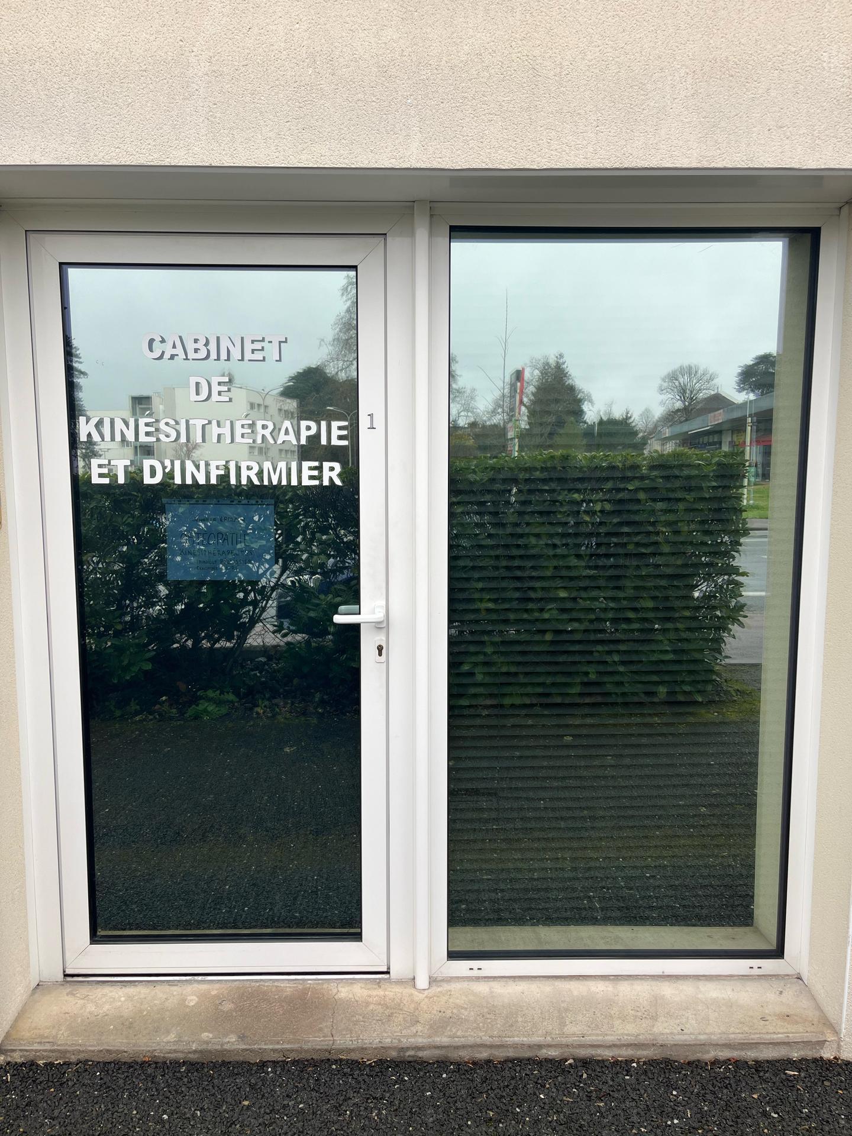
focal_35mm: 26
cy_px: 568
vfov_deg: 67.3
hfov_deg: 53.1
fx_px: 853
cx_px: 426
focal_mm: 5.1
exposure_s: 1/142
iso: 32
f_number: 1.6
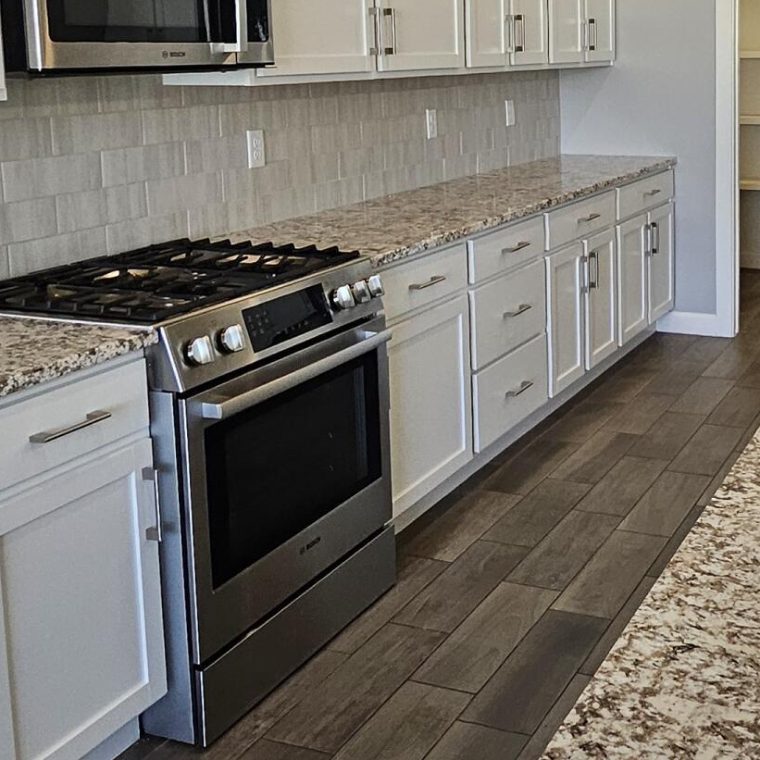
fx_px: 1043
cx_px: 612
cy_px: 173
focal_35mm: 42
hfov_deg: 38.5
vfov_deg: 38.8
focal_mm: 1.7
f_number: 2.2
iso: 80
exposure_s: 1/60
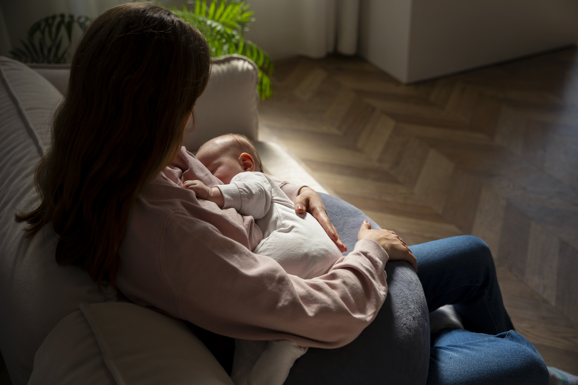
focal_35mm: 45
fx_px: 722
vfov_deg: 29.9
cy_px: 192
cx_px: 289
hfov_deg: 43.6
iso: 125
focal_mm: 45
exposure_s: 1/400
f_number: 3.5
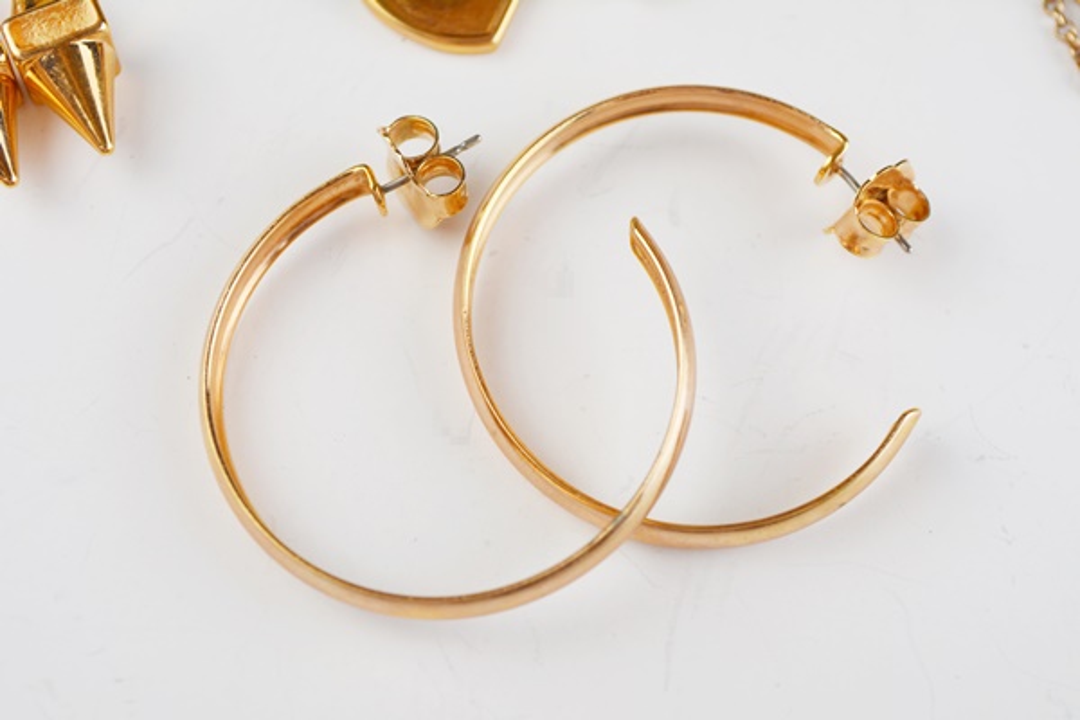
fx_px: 1980
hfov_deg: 30.5
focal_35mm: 66
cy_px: 360
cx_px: 540
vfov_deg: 20.6
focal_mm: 44
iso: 200
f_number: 7.1
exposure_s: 1/200
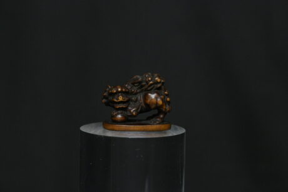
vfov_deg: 13.0
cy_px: 96
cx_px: 144
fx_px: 839
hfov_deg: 19.5
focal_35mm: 105
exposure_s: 1/125
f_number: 10
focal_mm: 105
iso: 4500
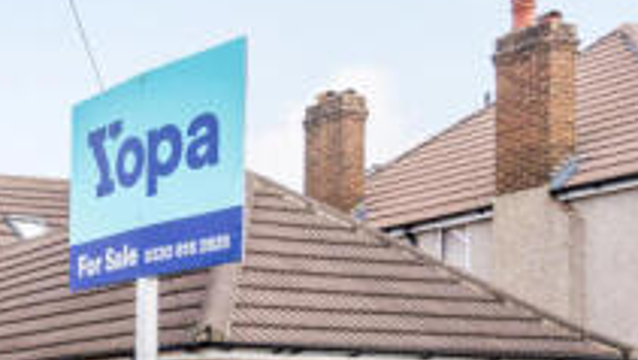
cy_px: 519
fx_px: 1320
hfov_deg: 23.7
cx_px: -207
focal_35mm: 78
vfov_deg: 14.6
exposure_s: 1/40
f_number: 11
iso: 250
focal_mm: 24
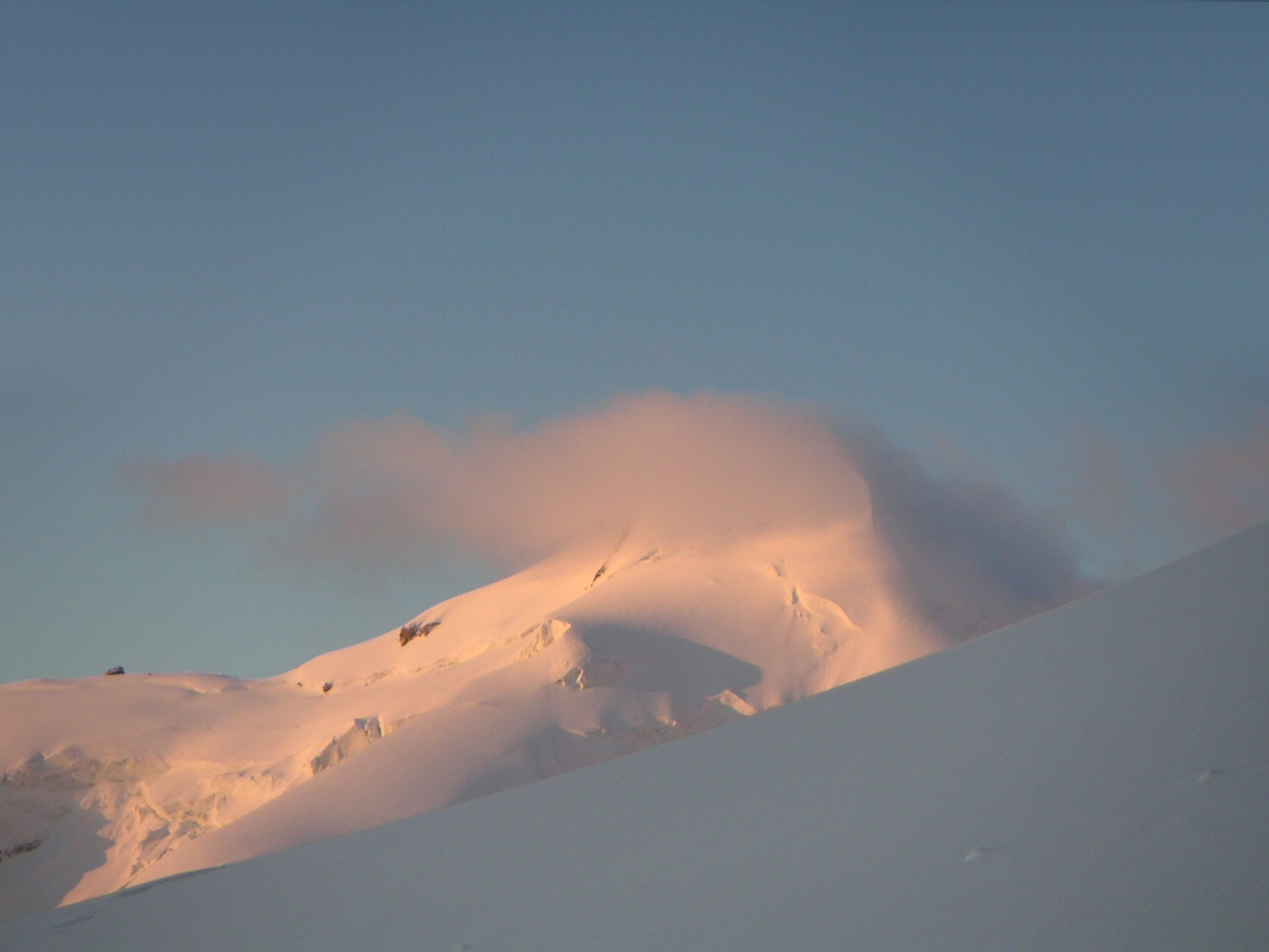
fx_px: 3666
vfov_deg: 14.8
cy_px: 476
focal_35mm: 100
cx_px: 634
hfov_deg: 19.6
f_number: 3.5
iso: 50
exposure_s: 1/125
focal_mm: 15.5
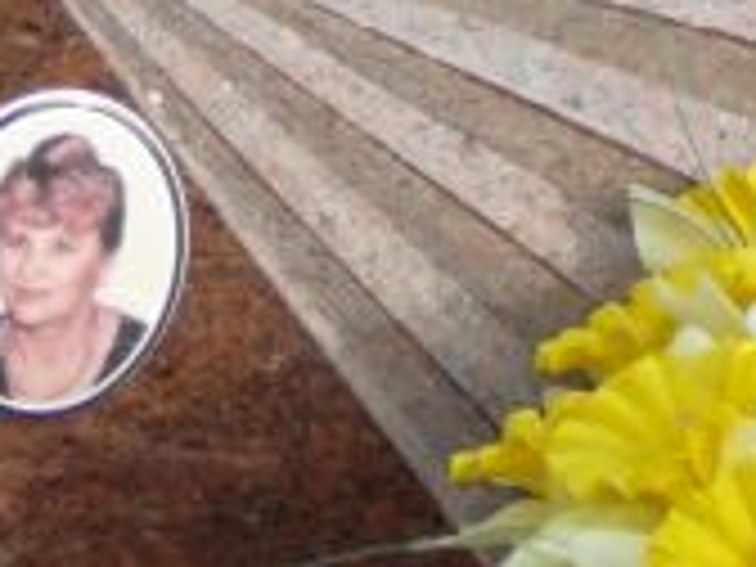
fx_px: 6421
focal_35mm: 294
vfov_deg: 5.0
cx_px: -585
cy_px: -4
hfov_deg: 6.6
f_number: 3.7
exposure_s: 1/200
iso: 80
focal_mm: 11.5
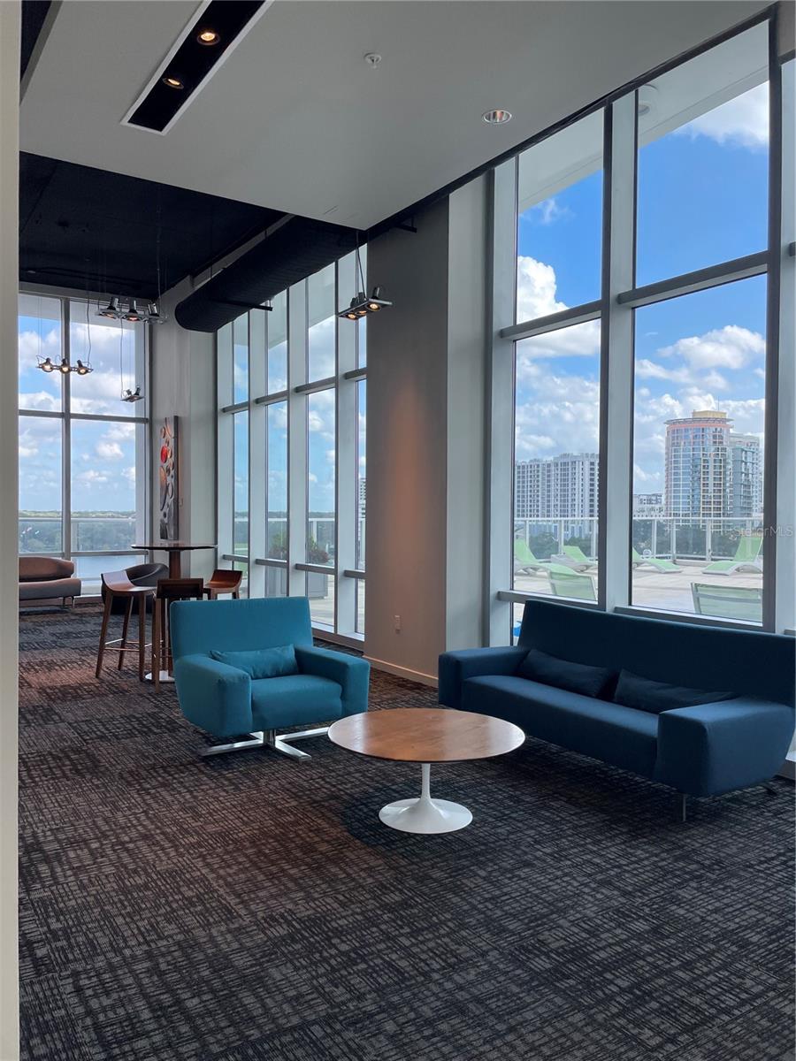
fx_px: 797
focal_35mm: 26
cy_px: 530
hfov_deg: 53.1
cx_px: 398
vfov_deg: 67.3
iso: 32
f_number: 1.6
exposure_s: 1/348
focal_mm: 4.2
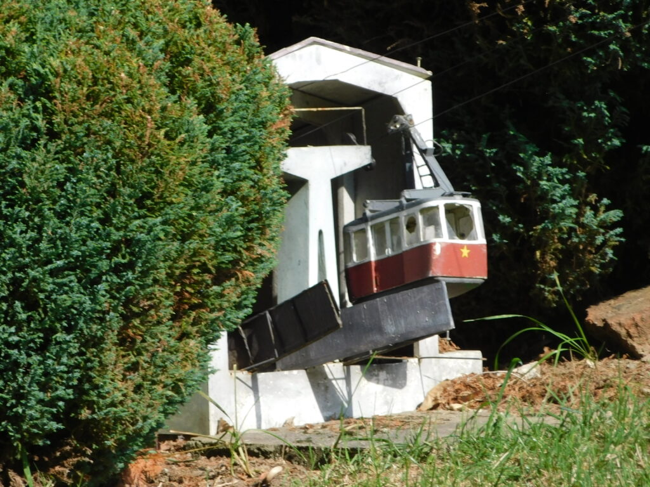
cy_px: 244
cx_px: 325
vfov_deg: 2.0
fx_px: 14046
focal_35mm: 748
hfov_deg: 2.7
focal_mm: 132.8
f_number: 6.4
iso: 125
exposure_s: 1/200
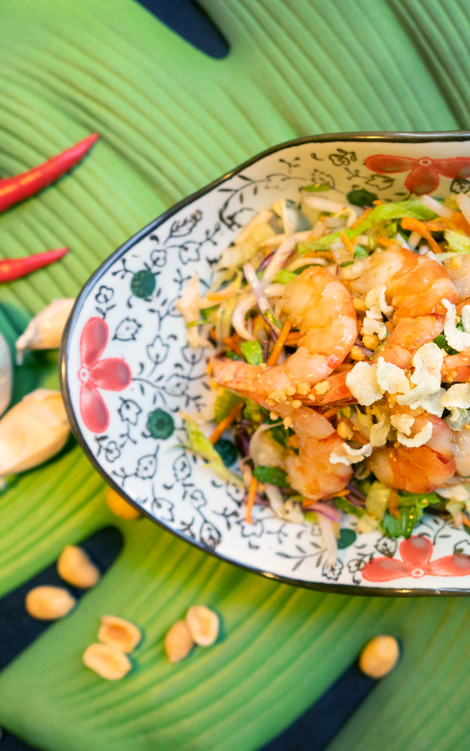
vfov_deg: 44.4
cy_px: 375
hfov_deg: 28.1
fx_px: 922
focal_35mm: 45
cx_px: 367
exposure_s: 1/125
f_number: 4
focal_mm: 29
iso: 1250
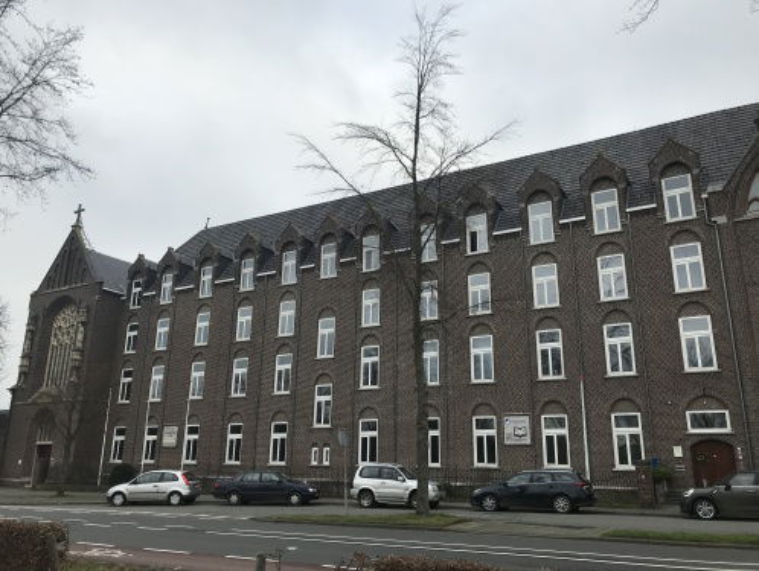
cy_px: 286
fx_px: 615
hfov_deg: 63.4
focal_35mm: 28
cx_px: 380
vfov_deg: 49.9
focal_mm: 3.99
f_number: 1.8
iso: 20
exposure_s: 1/967
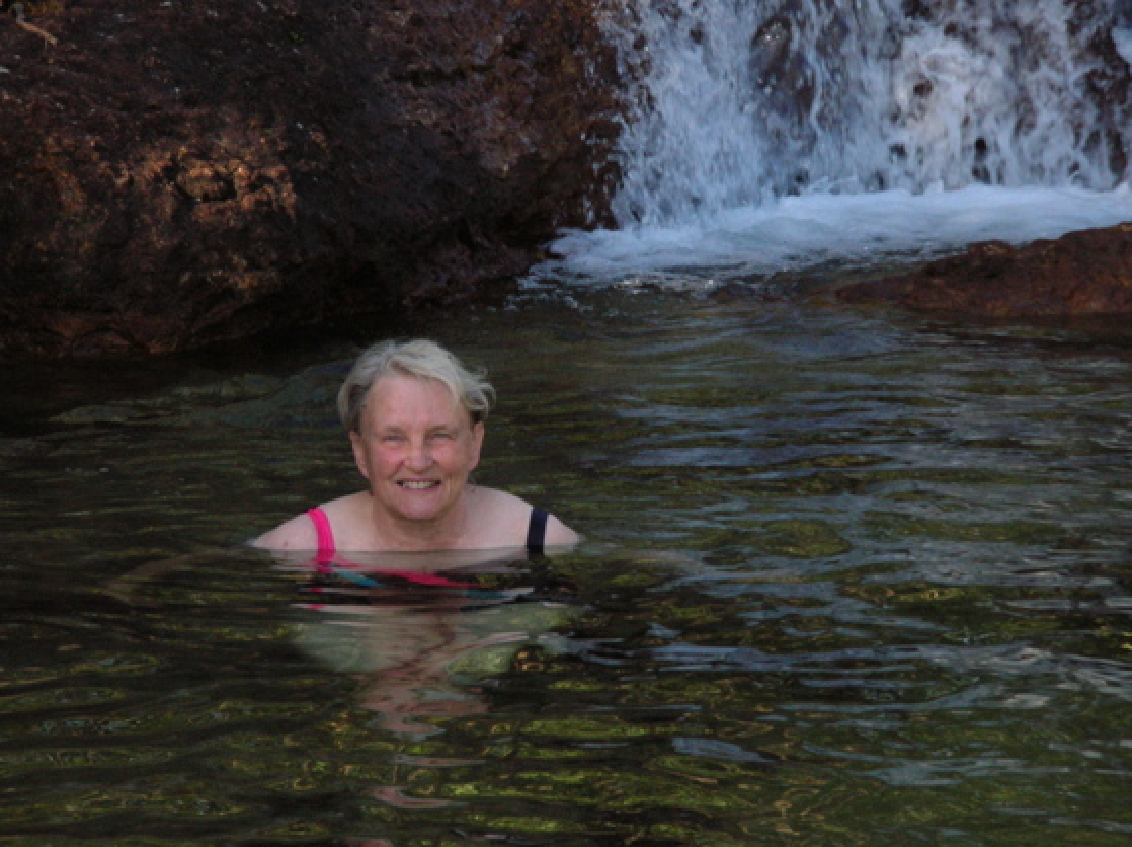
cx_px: 549
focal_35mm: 269
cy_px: 407
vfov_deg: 5.5
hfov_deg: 7.4
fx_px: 8787
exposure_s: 1/253
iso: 115
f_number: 4.1
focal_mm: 38.8
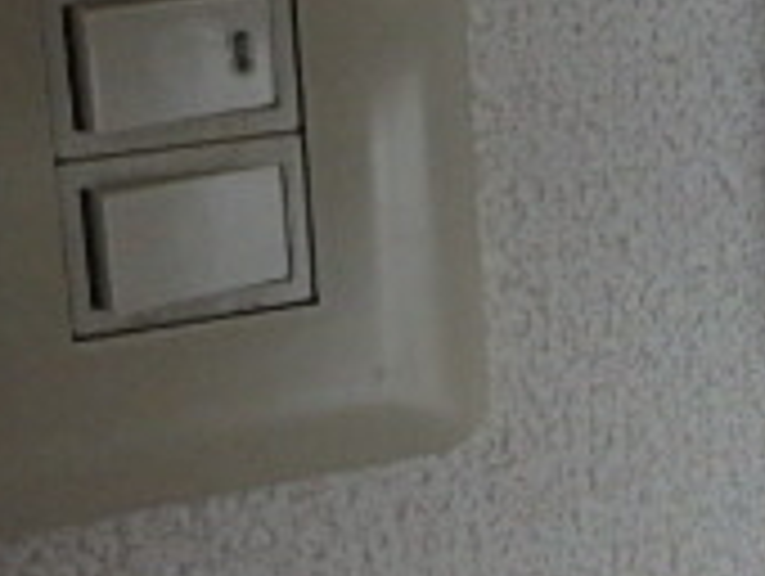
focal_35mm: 79
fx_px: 1748
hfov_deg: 21.9
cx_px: 1030
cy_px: -158
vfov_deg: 17.6
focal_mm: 3.7
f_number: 3.5
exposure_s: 1/40
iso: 500
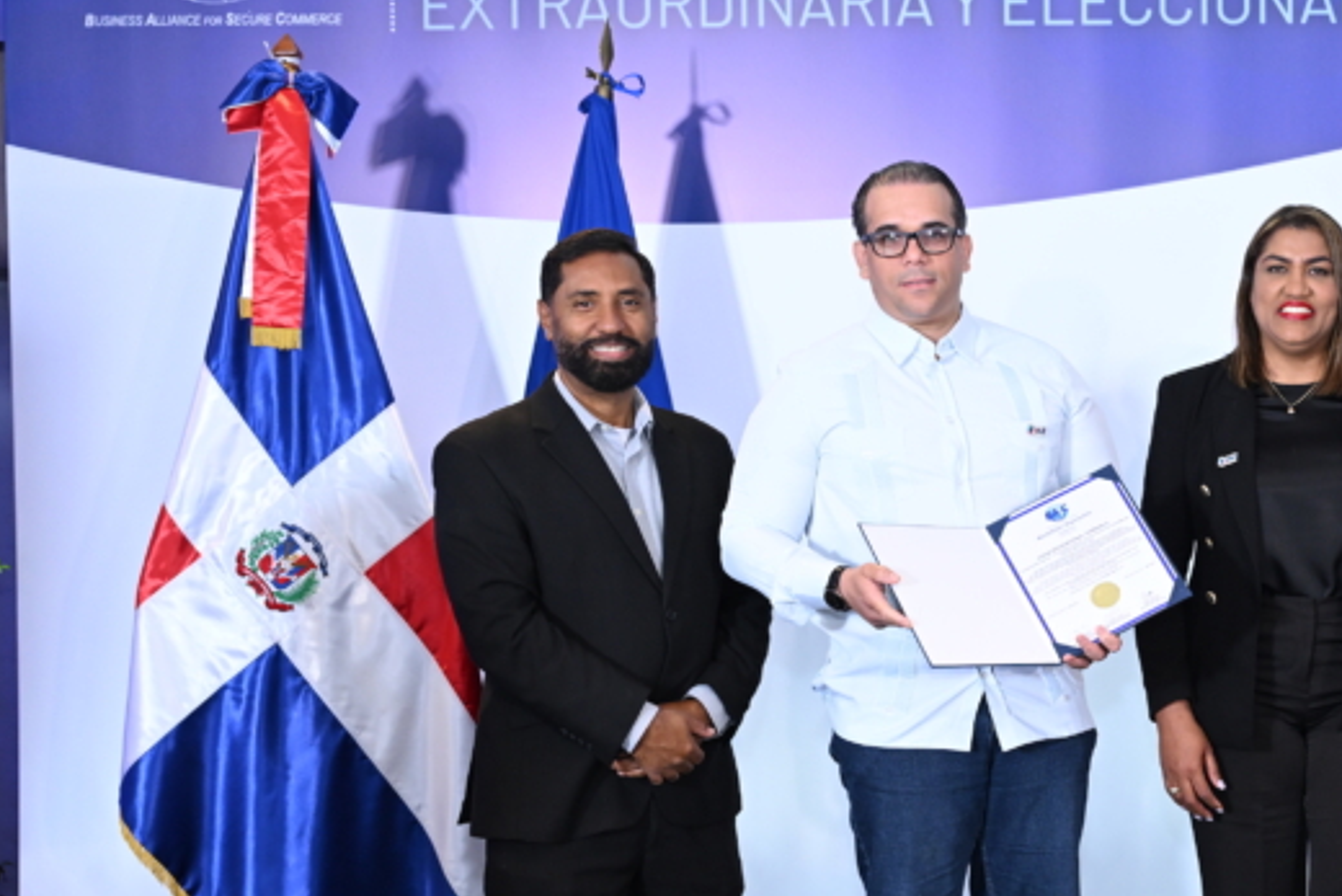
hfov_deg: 29.6
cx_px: 1301
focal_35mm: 64
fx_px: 2386
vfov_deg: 21.2
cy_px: 580
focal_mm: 32.5
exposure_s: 1/160
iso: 1250
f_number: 3.5
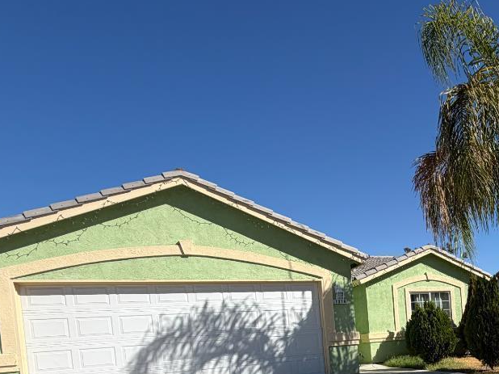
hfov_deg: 47.5
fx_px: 490
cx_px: 465
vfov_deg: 38.4
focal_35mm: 34
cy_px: 349
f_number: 2.2
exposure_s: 1/1211
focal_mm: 2.22
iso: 20
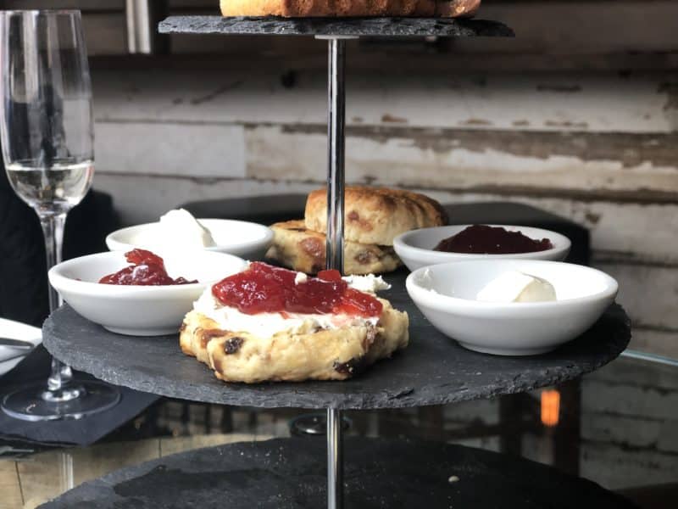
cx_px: 339
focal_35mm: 57
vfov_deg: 25.7
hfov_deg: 33.8
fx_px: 1116
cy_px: 254
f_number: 2.8
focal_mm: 6.6
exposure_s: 1/33
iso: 40
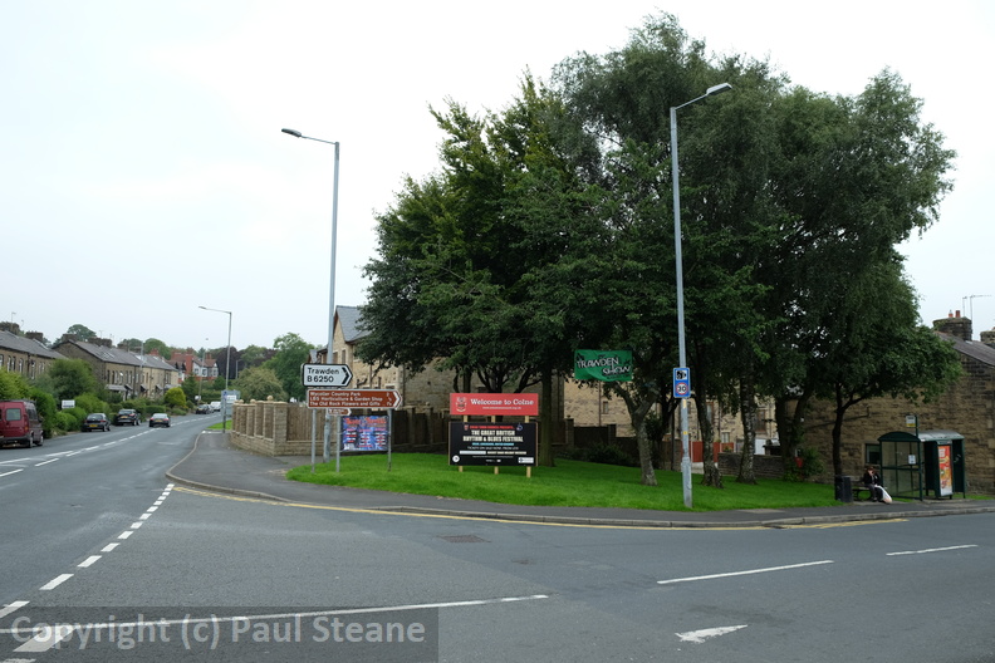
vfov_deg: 47.9
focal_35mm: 27
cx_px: 498
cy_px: 332
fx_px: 746
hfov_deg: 67.4
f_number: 5.6
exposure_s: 1/170
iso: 200
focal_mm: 18
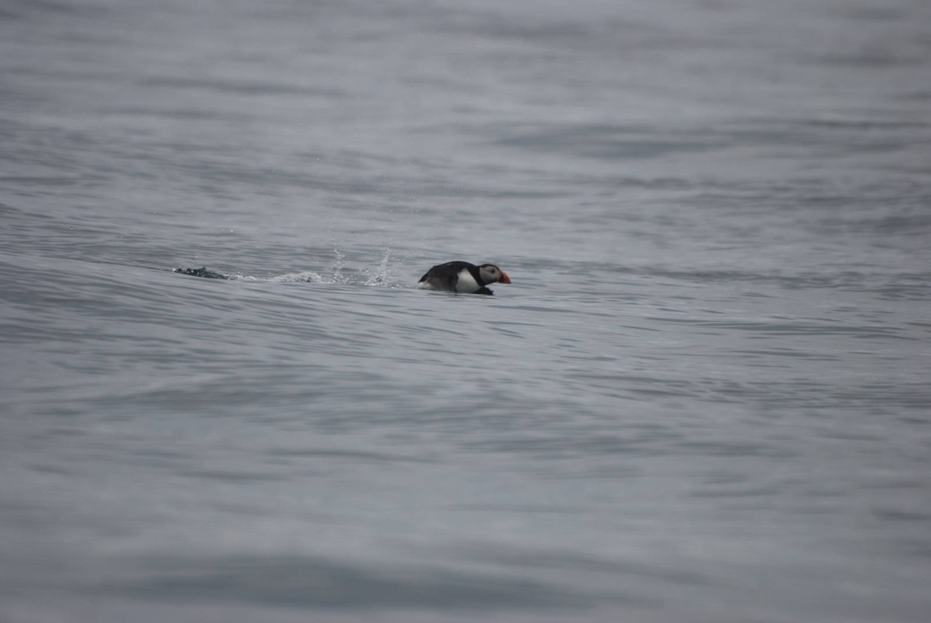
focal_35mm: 450
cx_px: 466
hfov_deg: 4.6
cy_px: 312
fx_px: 11651
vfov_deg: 3.1
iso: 200
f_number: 5.6
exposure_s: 1/800
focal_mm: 300
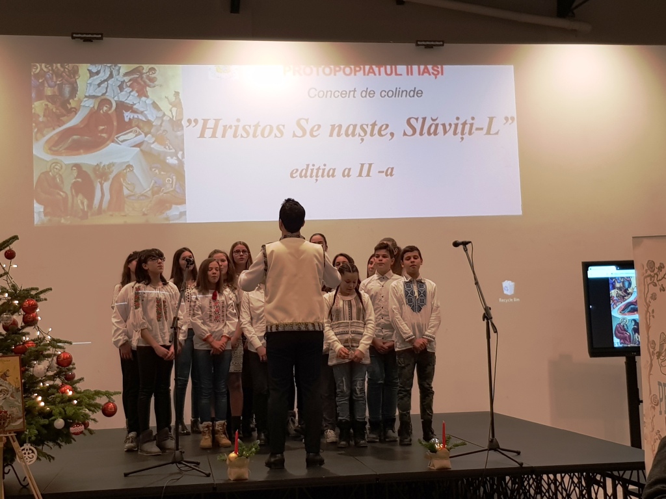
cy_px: 250
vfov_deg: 53.1
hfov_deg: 67.3
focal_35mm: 26
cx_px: 333
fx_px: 500
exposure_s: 1/50
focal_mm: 4.2
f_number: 1.7
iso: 64
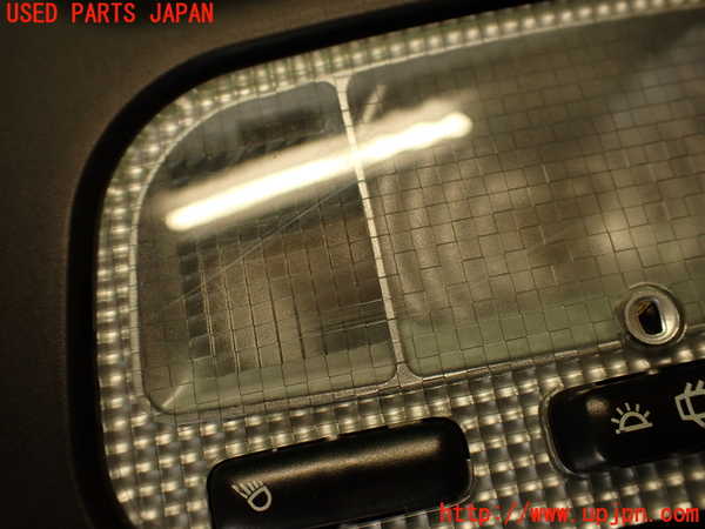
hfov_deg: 56.8
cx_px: 352
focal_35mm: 32
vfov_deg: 44.2
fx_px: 652
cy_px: 264
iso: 200
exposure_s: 1/60
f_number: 2.4
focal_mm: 5.79
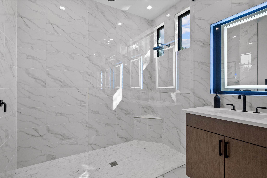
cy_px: 89
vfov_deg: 70.5
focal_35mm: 17
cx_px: 134
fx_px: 126
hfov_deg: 93.3
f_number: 8
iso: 1600
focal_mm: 17
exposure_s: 1/30
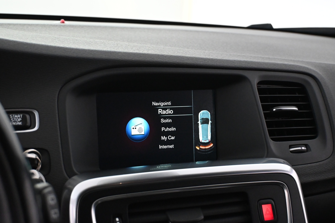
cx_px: 168
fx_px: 489
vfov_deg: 25.8
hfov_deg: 37.9
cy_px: 112
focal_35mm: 52
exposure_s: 1/60
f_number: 5.3
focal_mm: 35
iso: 5000
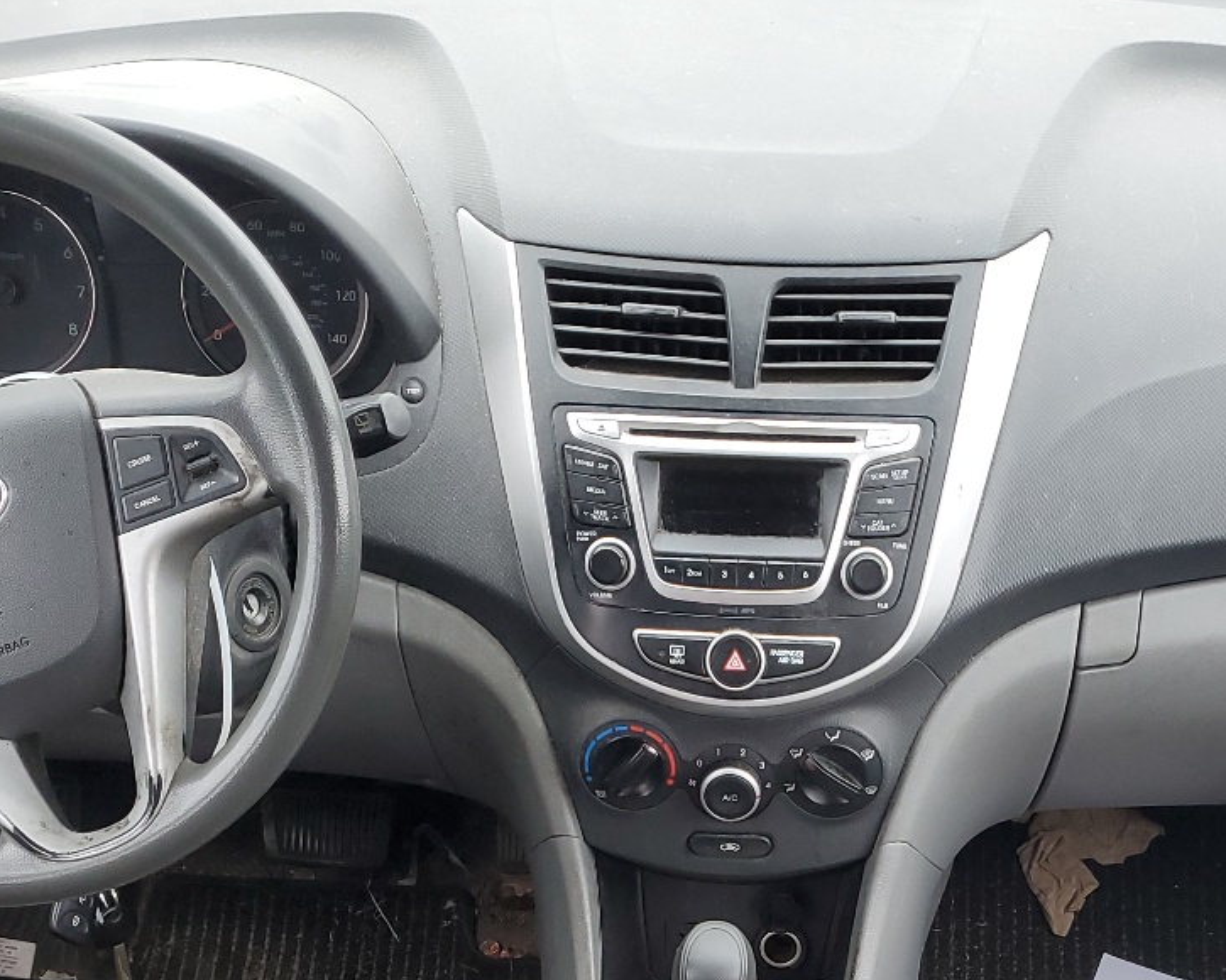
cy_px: 968
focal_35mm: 56
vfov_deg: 25.8
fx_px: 2032
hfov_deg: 33.4
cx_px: 781
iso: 63
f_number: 1.5
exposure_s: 1/120
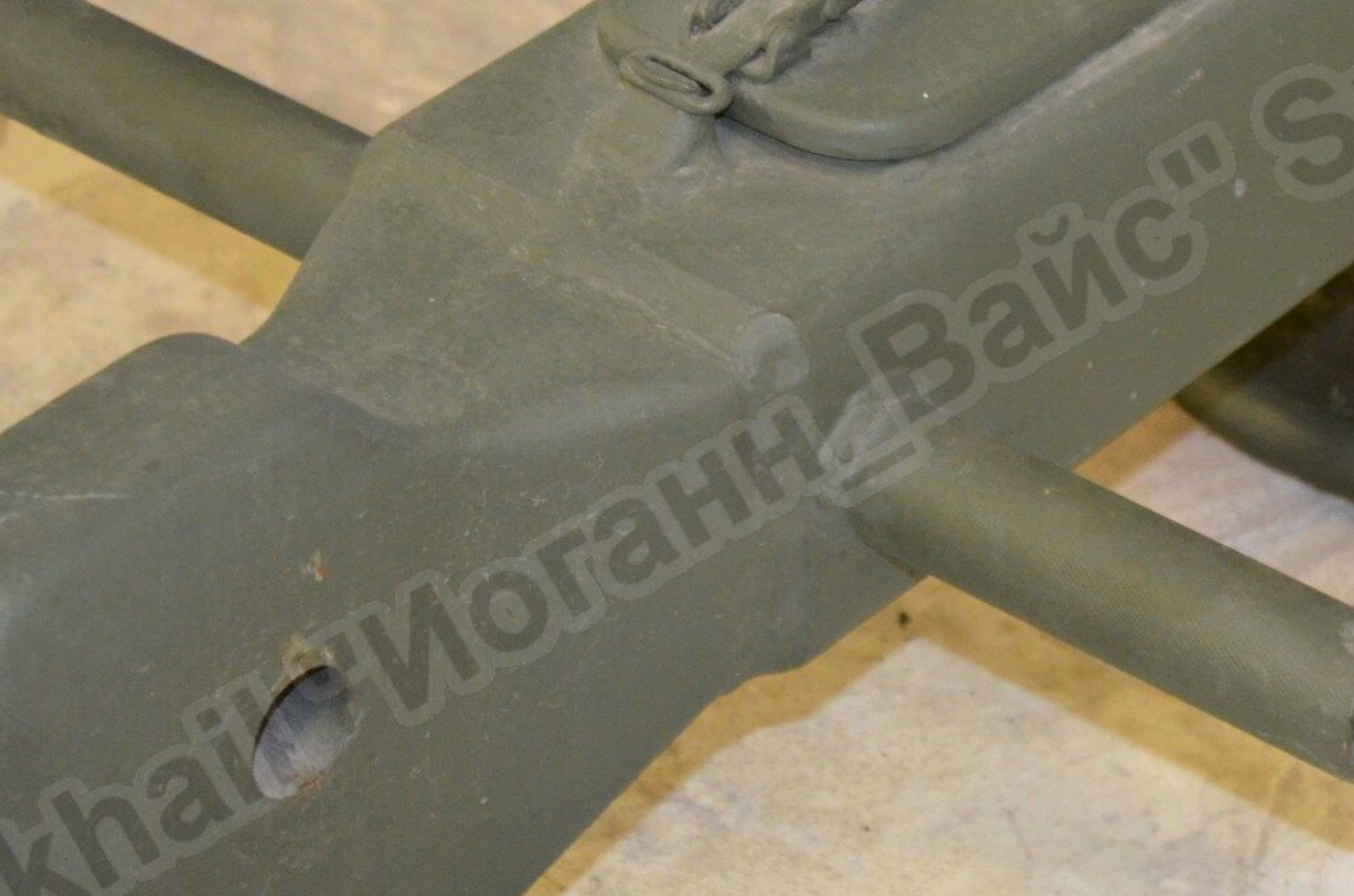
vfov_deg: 8.2
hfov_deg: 12.4
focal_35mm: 166
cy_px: 306
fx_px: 6230
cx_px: 1017
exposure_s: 1/60
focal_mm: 55
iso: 2800
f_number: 5.6
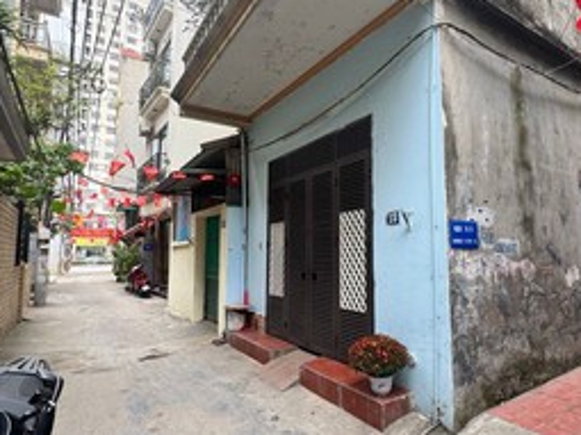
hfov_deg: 75.4
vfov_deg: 61.0
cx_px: 353
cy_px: 221
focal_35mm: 22
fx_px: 369
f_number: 2.2
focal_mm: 2.22
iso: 64
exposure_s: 1/99
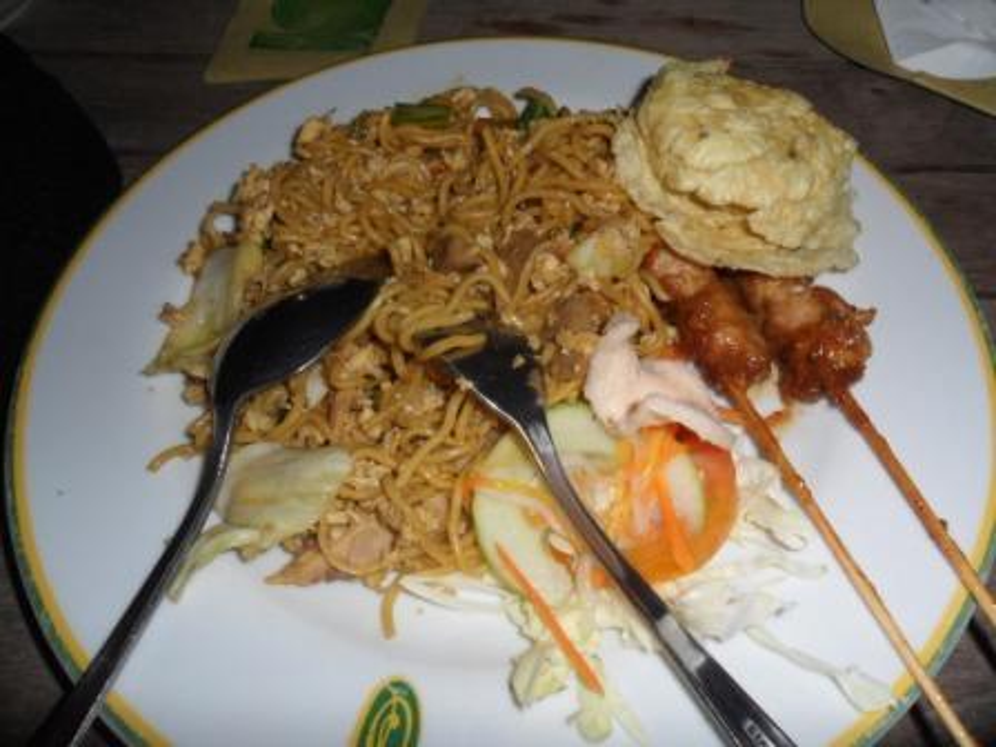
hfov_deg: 65.3
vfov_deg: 51.4
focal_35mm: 27
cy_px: 374
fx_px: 777
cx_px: 498
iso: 100
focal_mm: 4.9
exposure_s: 1/45
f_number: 8.9
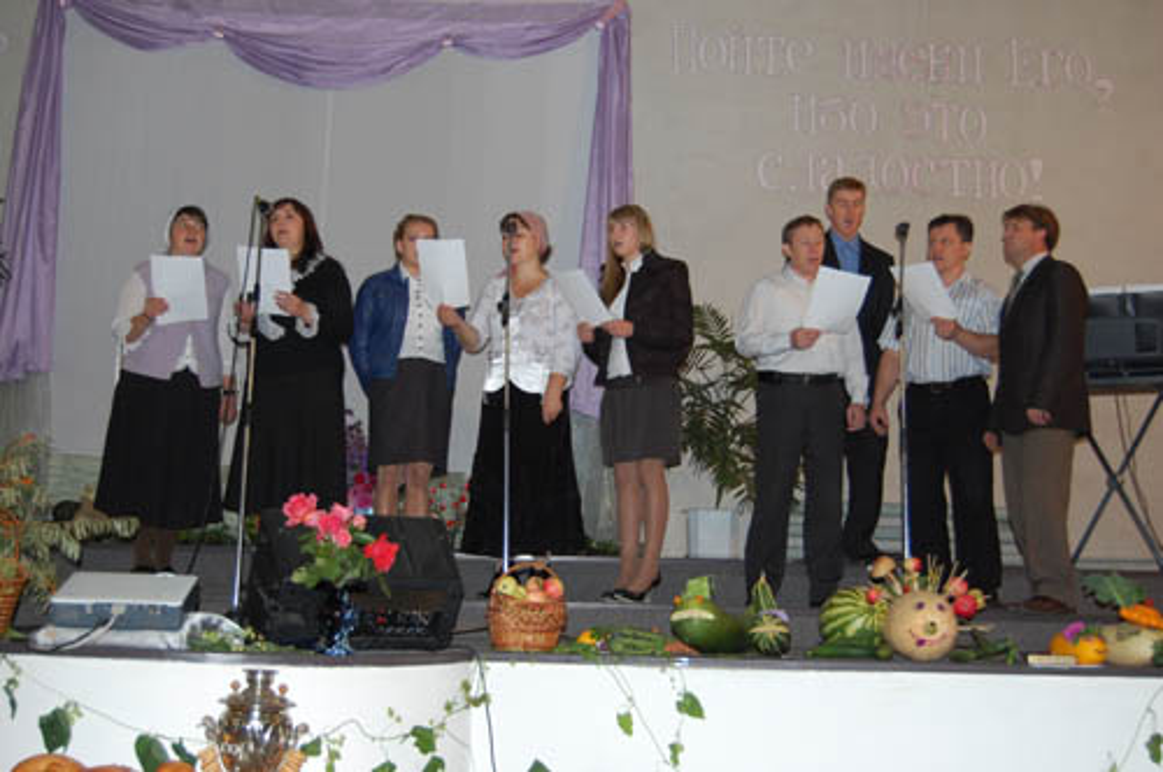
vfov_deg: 29.8
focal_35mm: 45
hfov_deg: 43.7
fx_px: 1452
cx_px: 582
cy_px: 386
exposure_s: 1/60
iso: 400
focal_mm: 30
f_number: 4.2
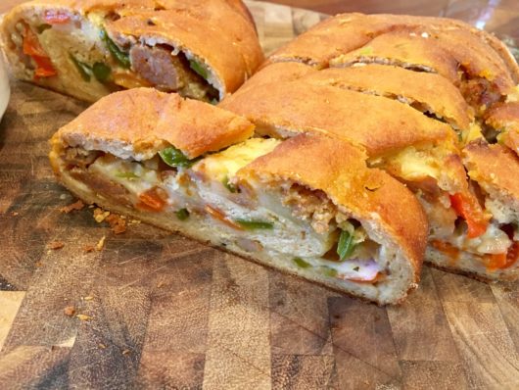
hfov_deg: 61.6
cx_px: 260
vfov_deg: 48.3
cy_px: 195
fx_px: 435
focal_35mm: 29
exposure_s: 1/24
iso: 200
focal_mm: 4.15
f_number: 2.2
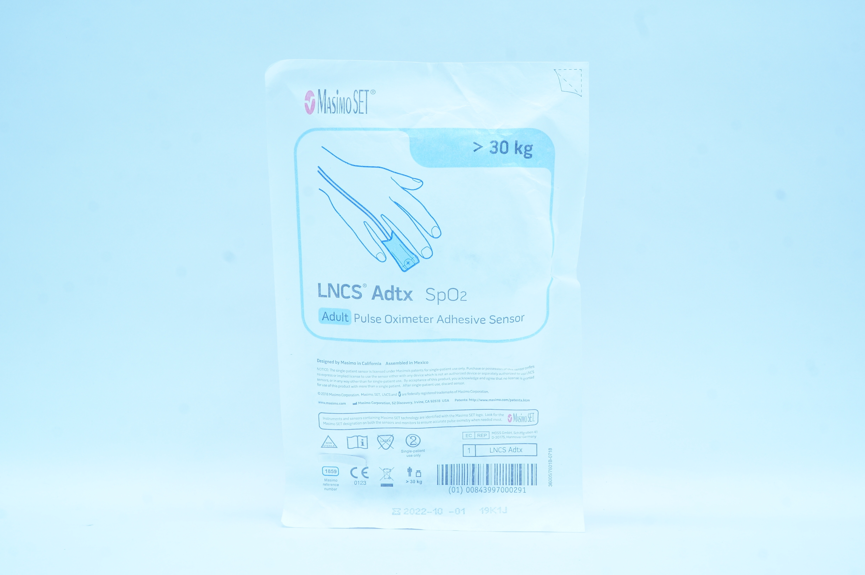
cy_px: 288
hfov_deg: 53.2
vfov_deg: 36.8
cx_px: 432
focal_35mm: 36
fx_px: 864
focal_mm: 24
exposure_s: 1/13
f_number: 13
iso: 400
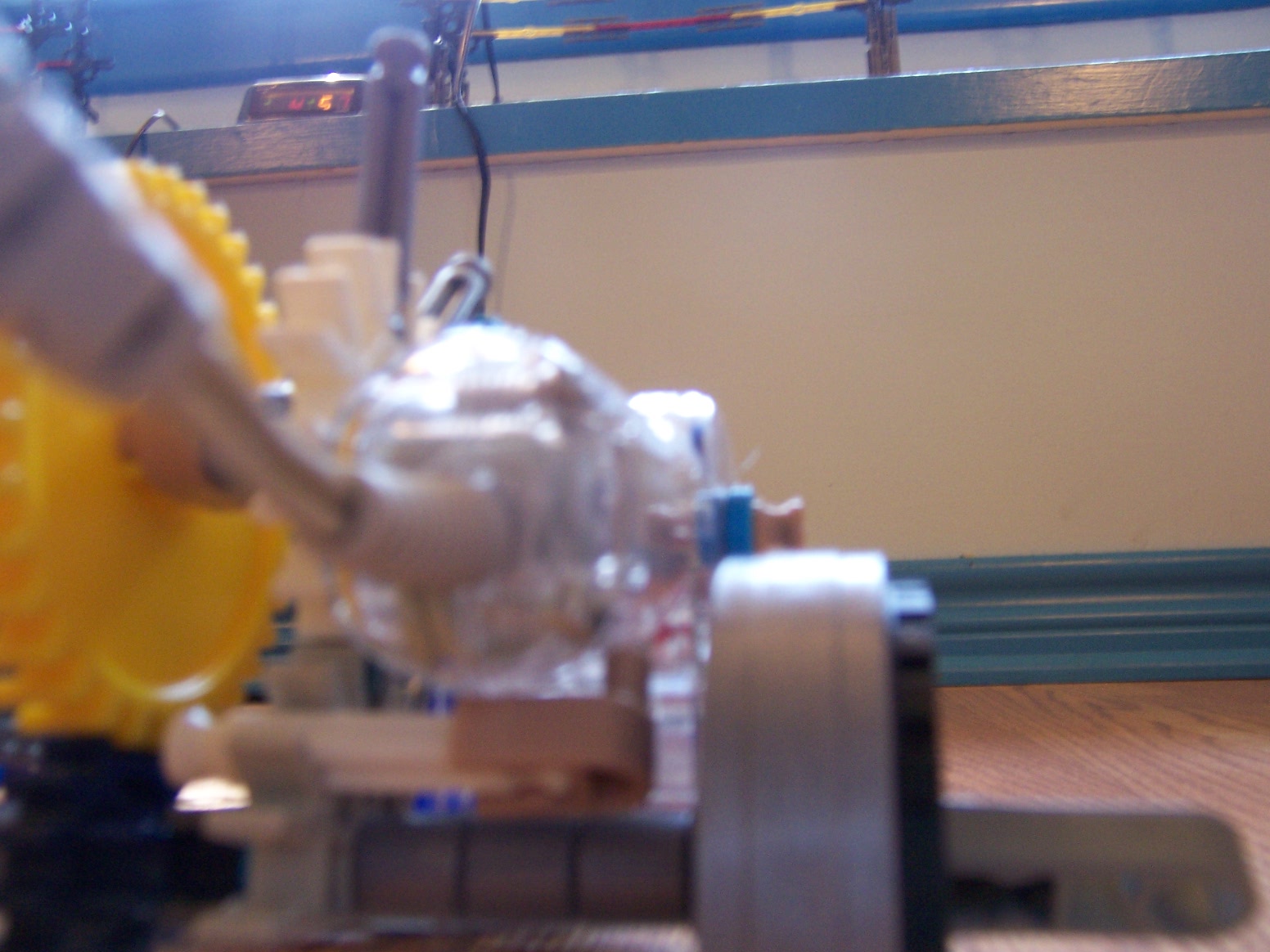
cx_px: 635
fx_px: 1211
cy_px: 476
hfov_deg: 55.4
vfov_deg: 42.9
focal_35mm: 33
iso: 140
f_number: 3.4
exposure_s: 1/10
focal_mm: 5.5
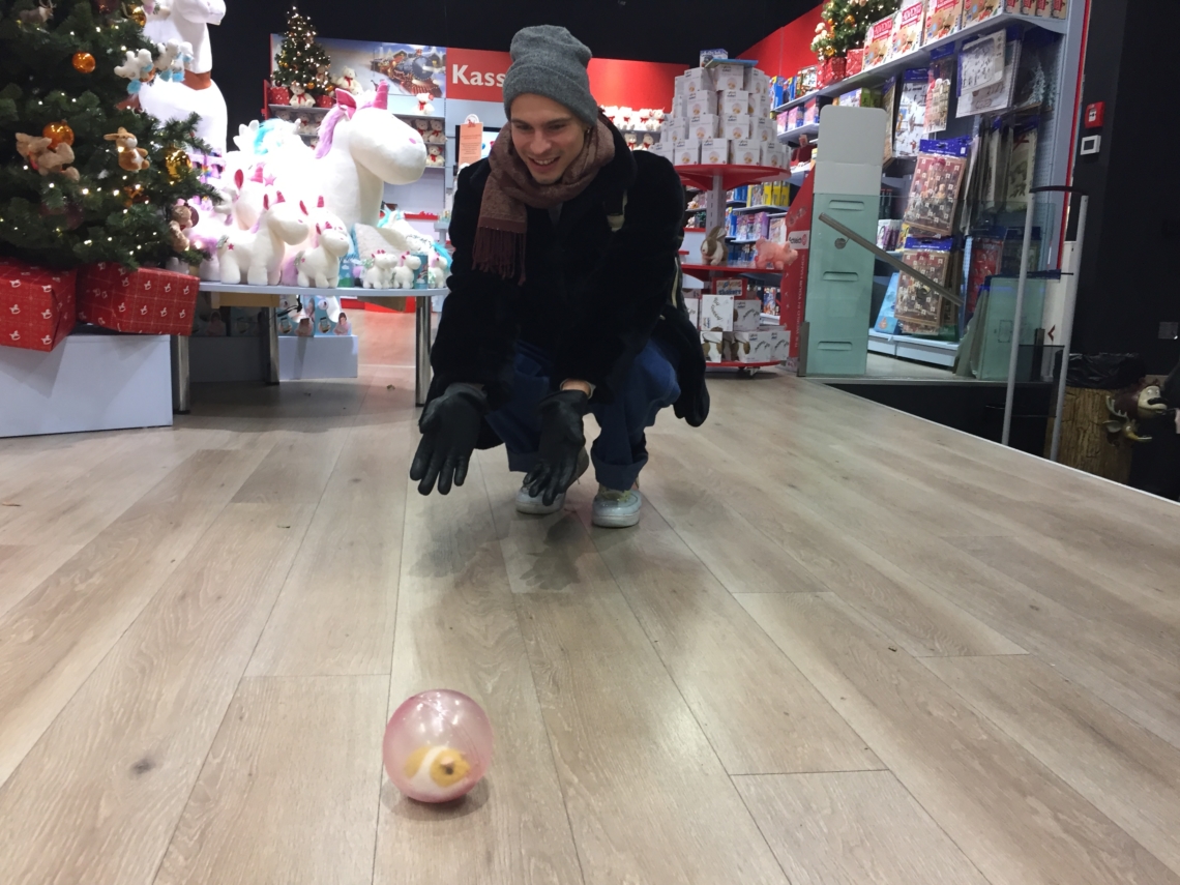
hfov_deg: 61.7
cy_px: 442
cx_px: 590
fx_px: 989
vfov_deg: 48.2
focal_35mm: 29
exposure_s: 1/33
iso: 64
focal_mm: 4.15
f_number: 2.2
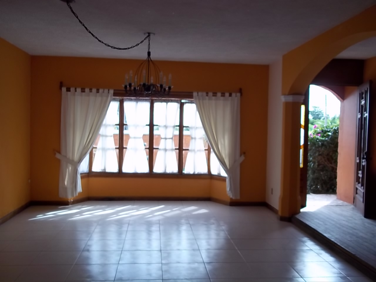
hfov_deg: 51.4
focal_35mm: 36
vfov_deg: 39.7
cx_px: 188
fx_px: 391
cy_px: 141
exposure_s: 1/100
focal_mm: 6.5
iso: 80
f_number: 3.1
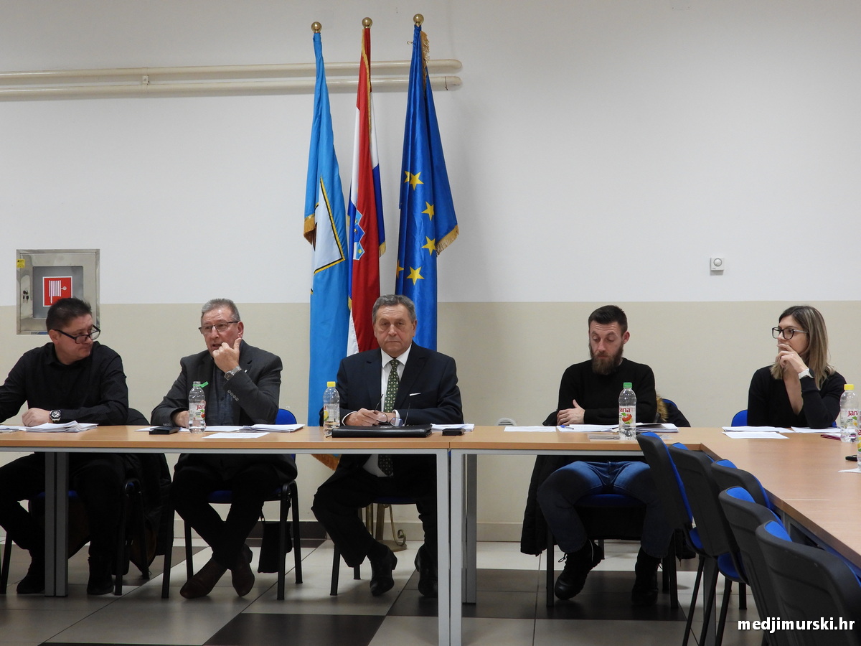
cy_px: 323
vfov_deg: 26.6
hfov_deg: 34.9
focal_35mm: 55
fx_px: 1368
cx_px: 430
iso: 360
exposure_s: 1/30
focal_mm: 9.8
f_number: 3.5
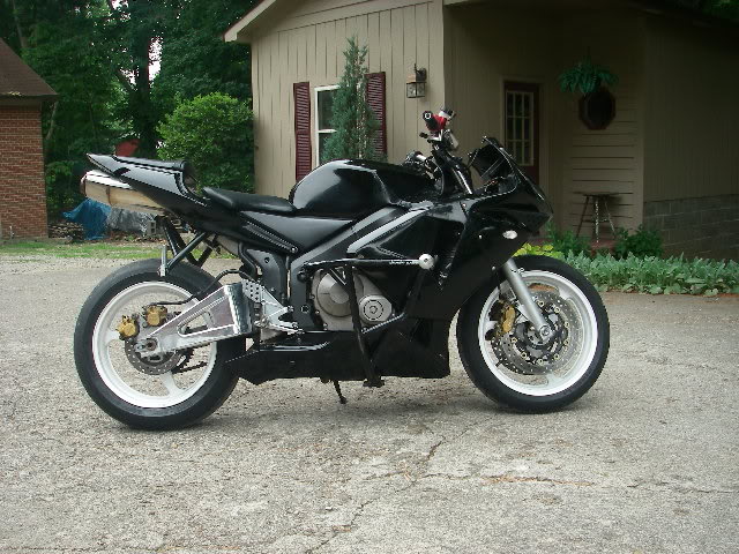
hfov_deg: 49.0
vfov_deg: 37.7
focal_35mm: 38
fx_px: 811
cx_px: 370
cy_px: 277
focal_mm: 6.3
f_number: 3.3
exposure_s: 1/50
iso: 100
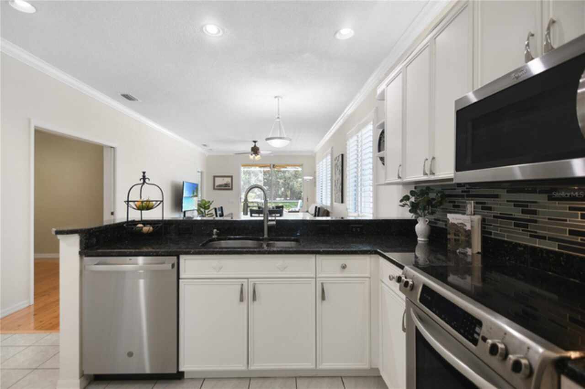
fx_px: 260
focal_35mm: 16
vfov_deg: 73.7
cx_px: 292
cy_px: 194
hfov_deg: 96.8
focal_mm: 11
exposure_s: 1/8
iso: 100
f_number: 2.8
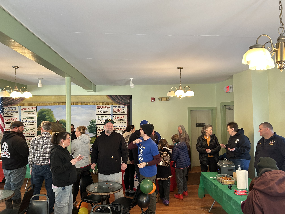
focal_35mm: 26
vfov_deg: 53.1
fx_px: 214
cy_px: 107
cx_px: 142
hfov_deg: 67.3
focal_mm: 5.7
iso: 125
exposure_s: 1/60
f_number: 1.5
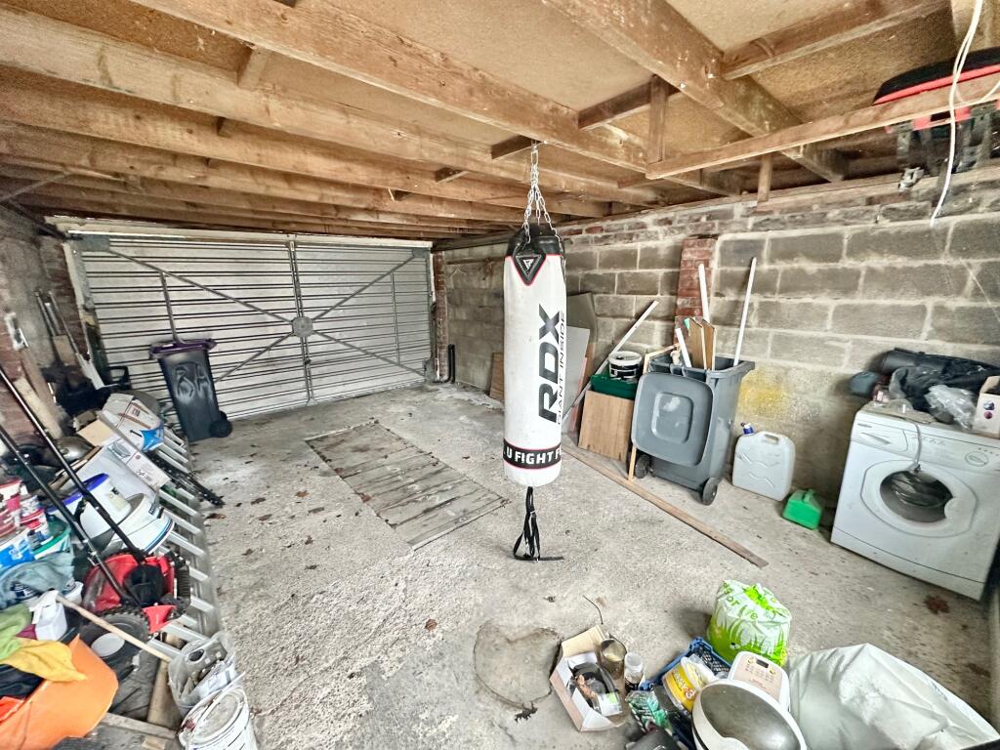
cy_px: 375
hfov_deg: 102.1
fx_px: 404
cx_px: 500
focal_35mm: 14
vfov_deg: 85.7
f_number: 2.2
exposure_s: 1/60
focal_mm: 2.22
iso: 400
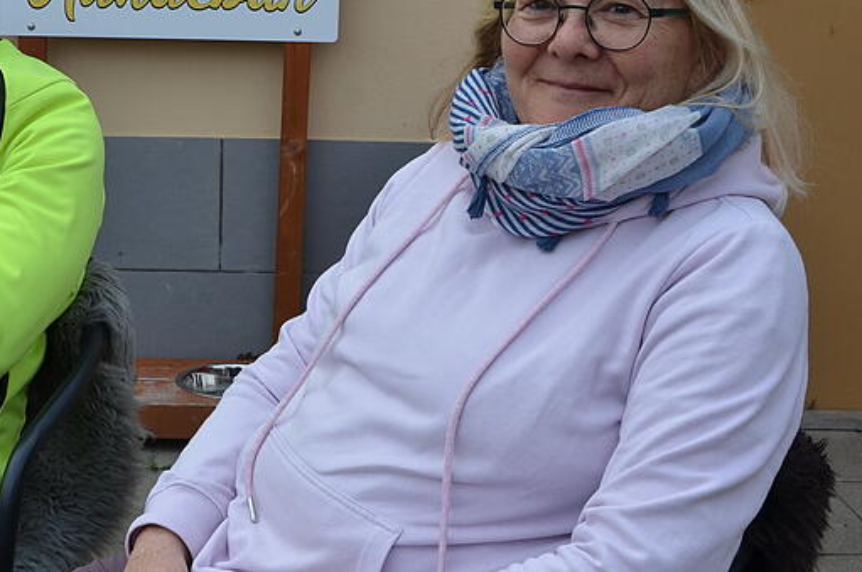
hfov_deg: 30.1
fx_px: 1578
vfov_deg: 20.5
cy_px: 288
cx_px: 220
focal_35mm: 66
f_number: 8
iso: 200
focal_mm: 24
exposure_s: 1/200
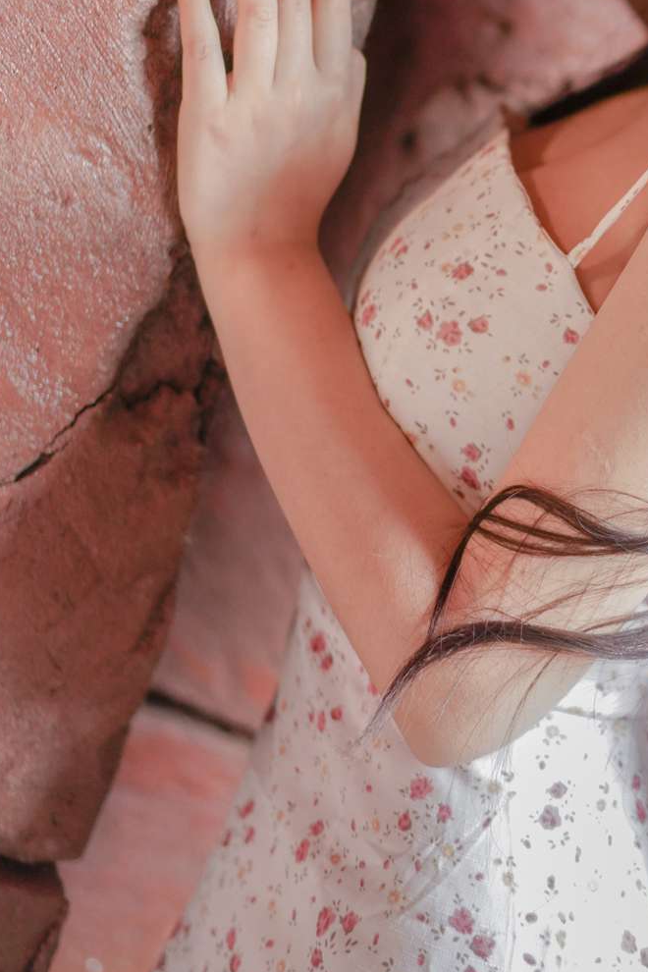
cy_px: 278
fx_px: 3375
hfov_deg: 10.8
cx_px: 723
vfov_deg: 16.3
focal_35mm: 125
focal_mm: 55
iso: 640
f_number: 1.8
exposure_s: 1/80
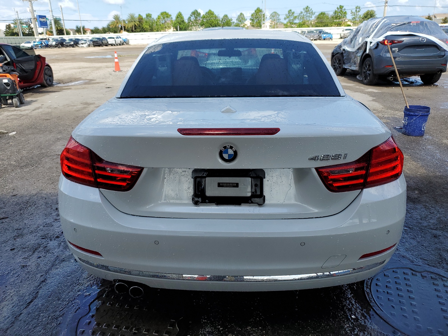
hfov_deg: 67.3
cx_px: 224
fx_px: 336
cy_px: 168
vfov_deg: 53.1
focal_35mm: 26
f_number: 1.5
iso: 50
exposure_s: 1/2000
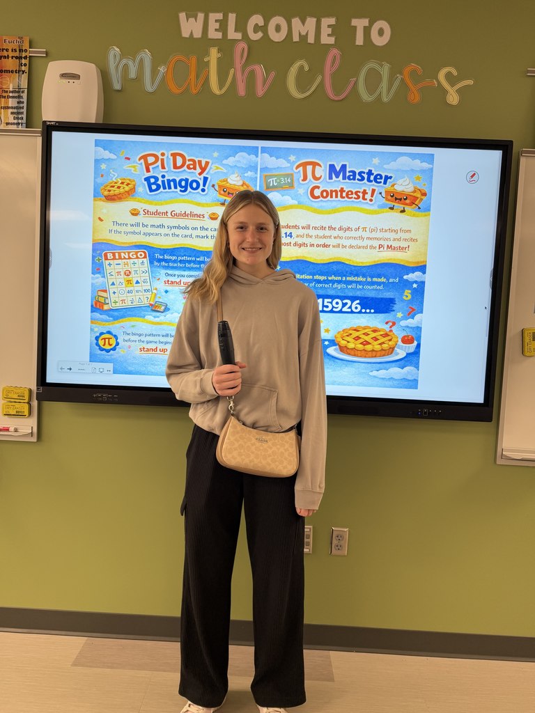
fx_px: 495
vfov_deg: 71.6
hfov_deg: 56.8
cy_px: 356
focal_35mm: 24
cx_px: 268
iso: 100
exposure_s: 1/120
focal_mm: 6.76
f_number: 1.78
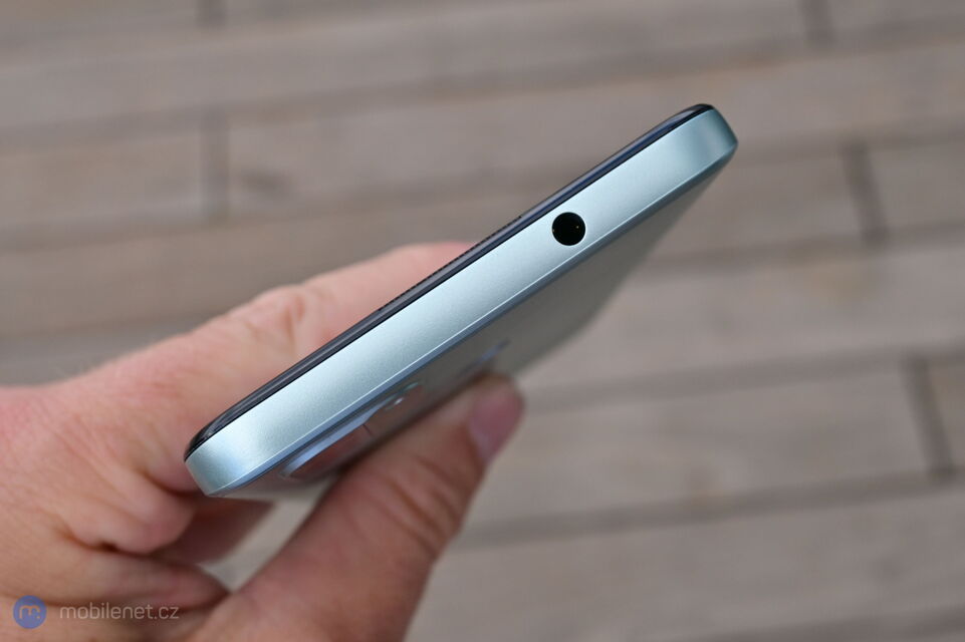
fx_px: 1105
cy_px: 321
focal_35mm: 41
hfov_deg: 47.2
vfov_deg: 32.4
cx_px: 482
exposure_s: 1/160
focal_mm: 27.5
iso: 100
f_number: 7.1
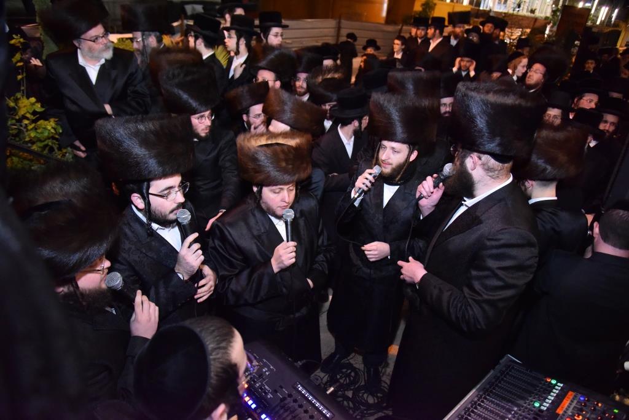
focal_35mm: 24
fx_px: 419
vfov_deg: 53.1
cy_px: 210
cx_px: 314
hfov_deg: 73.7
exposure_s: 1/125
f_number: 4
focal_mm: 24
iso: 5000
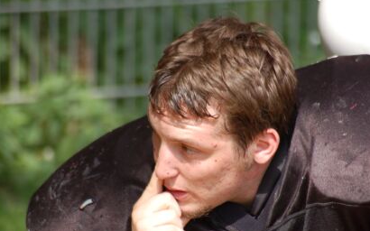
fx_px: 5101
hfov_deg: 4.2
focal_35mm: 506
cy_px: 134
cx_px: 204
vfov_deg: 2.6
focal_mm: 300
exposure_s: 1/500
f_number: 5.6
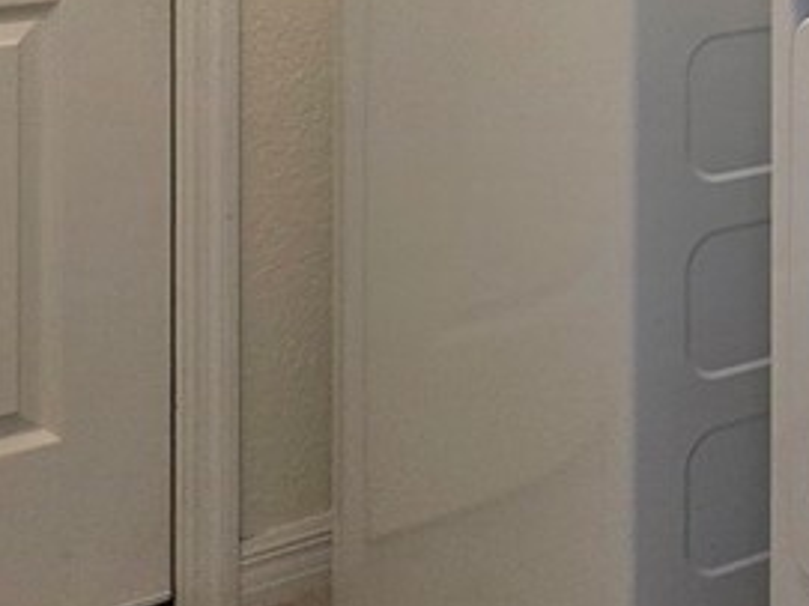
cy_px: -349
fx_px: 2032
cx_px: 1236
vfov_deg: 15.4
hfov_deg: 19.4
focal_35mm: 87
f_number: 1.7
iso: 200
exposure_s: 1/120
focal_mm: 6.3
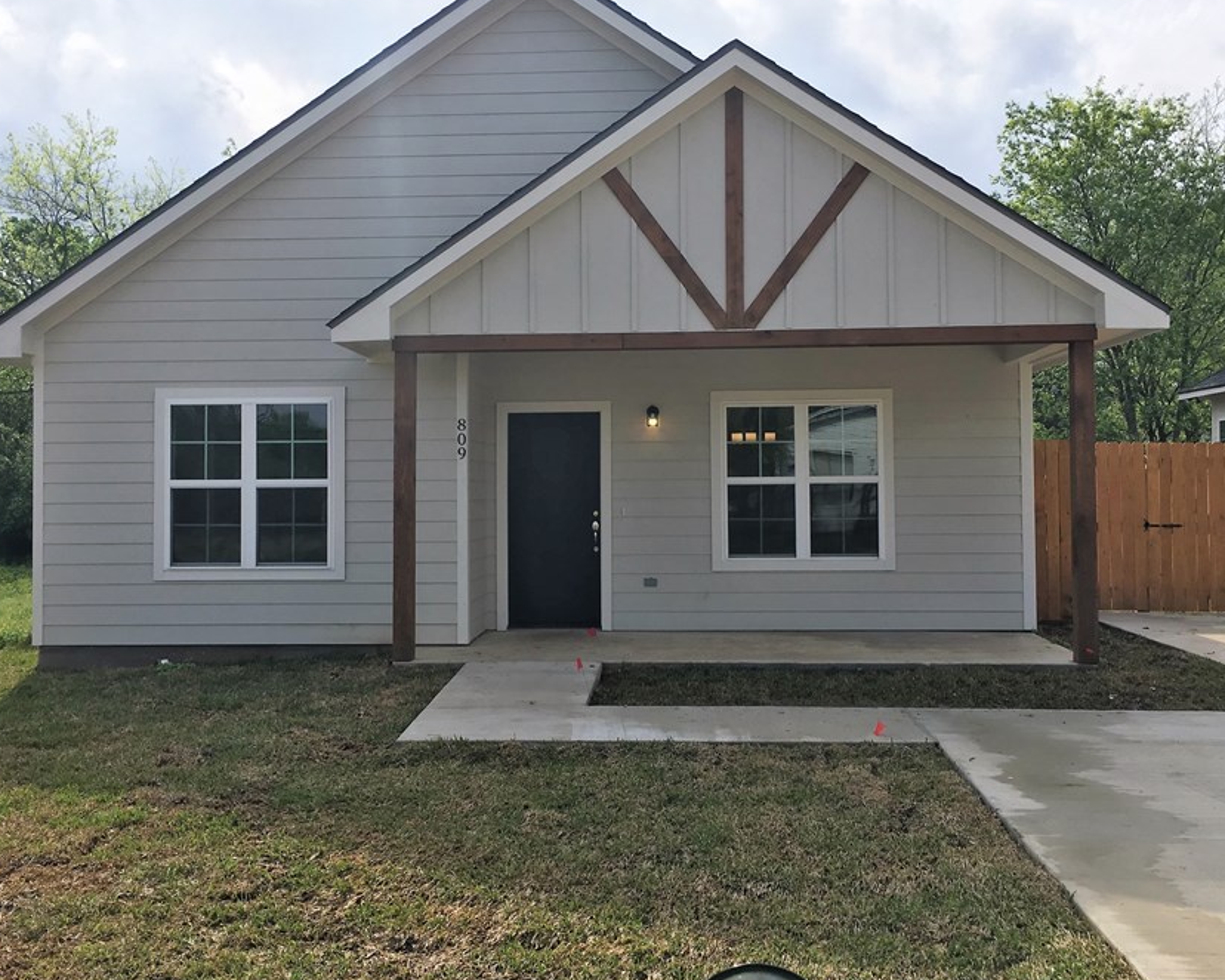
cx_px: 593
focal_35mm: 35
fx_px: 1269
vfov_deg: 42.2
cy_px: 451
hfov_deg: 51.5
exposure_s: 1/1637
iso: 25
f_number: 2.2
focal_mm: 4.15
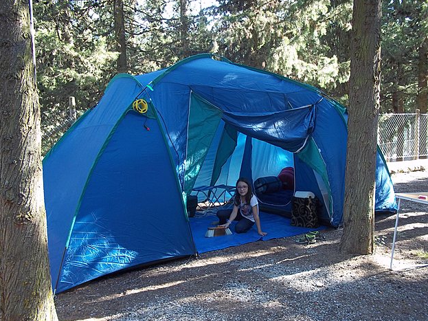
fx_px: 457
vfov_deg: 38.7
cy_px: 159
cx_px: 218
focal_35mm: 37
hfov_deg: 50.1
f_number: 3.1
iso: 80
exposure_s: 1/40
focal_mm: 6.5
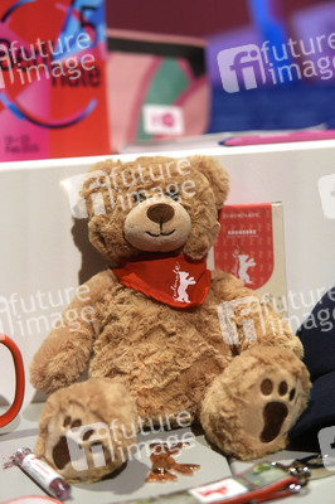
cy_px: 252
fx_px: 629
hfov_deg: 29.8
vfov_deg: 43.6
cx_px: 168
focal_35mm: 45
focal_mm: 30
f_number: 2
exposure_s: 1/800
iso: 640
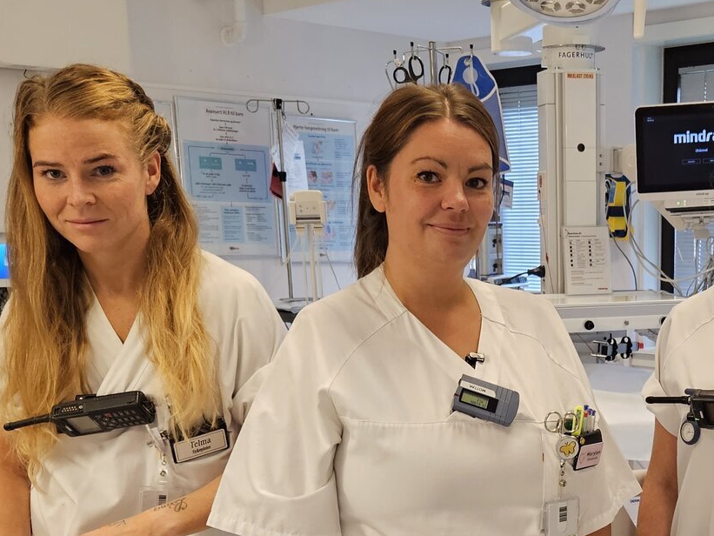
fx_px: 1155
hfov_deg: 33.3
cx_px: 573
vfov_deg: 25.1
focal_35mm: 56
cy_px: 505
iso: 320
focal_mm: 5.4
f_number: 1.8
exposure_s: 1/100
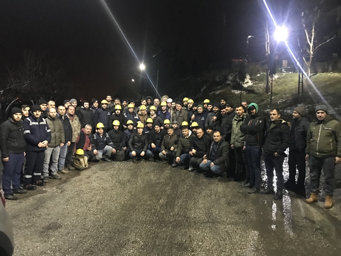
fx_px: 276
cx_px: 170
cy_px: 128
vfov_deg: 49.7
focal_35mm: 28
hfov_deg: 63.4
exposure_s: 1/4
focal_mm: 3.99
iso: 100
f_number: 1.8
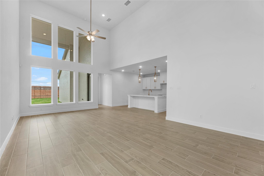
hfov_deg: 104.2
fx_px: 103
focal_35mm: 14
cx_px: 132
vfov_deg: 81.3
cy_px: 88
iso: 250
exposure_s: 1/15
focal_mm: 14
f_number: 9
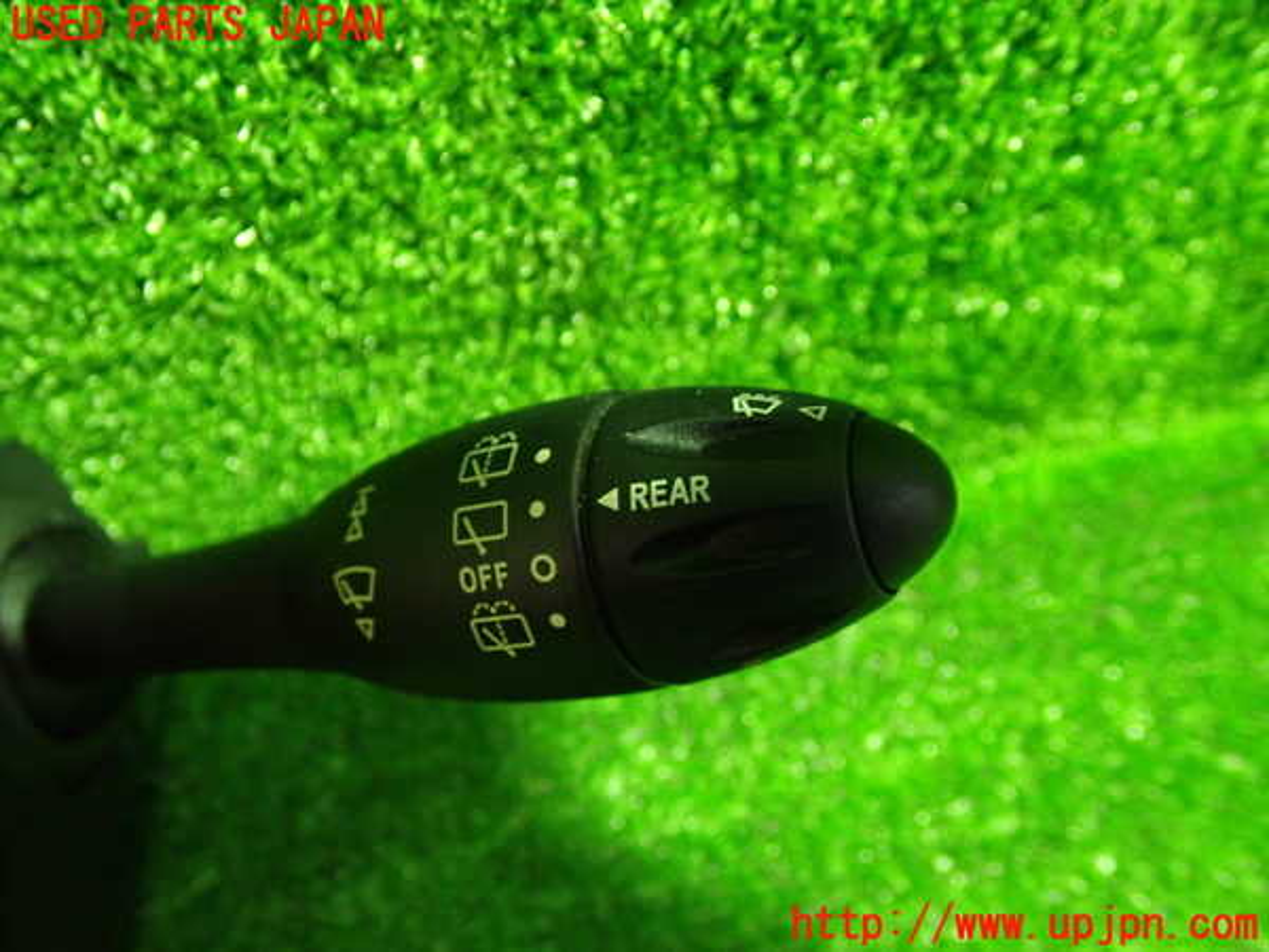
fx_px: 1100
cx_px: 634
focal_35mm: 30
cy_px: 476
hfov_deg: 60.0
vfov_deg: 46.8
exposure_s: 1/30
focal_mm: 5.4
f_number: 2.3
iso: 800
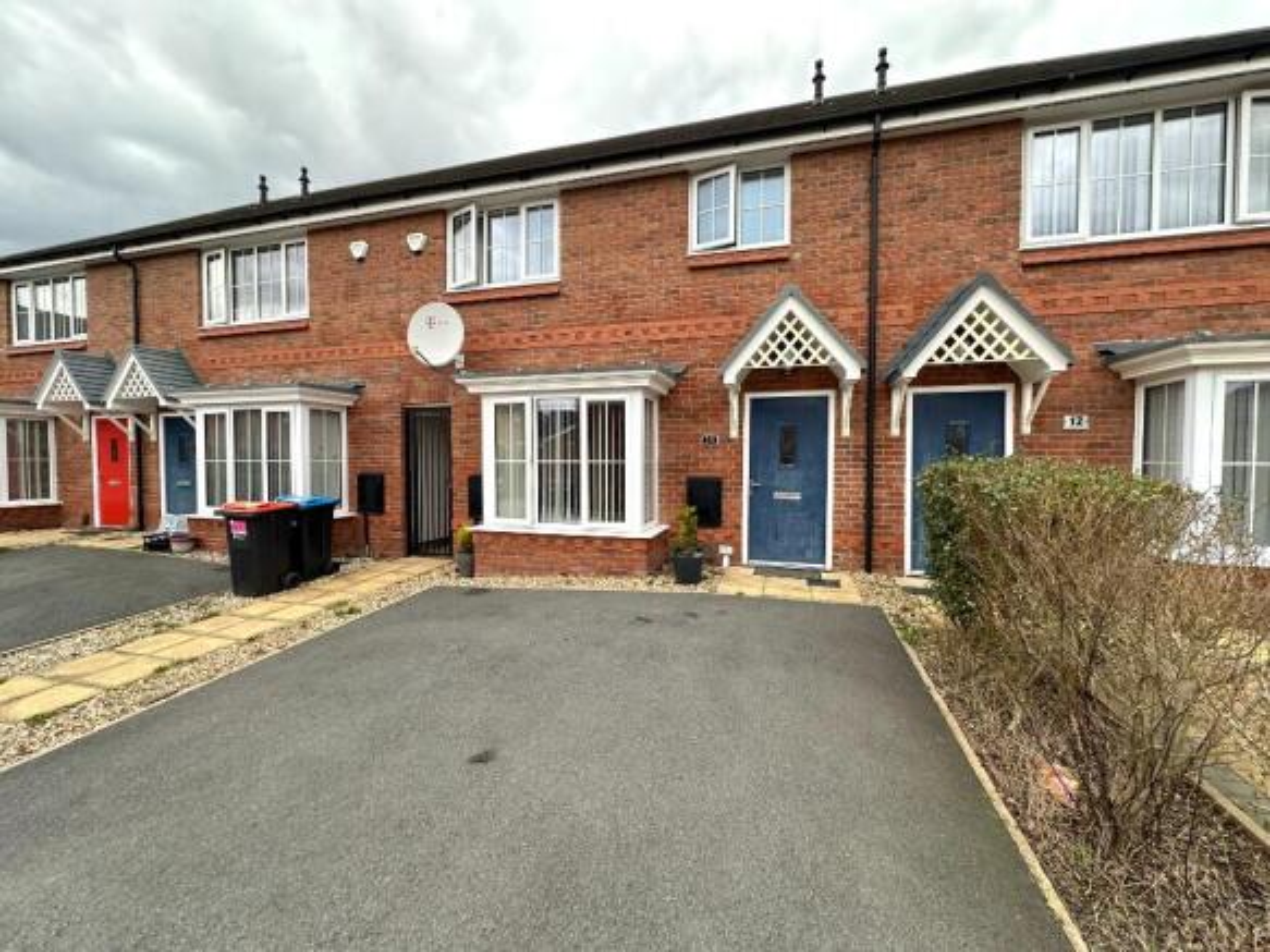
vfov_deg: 85.7
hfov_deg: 102.1
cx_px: 635
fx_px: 514
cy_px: 476
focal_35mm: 14
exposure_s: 1/302
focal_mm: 2.22
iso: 40
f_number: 2.2
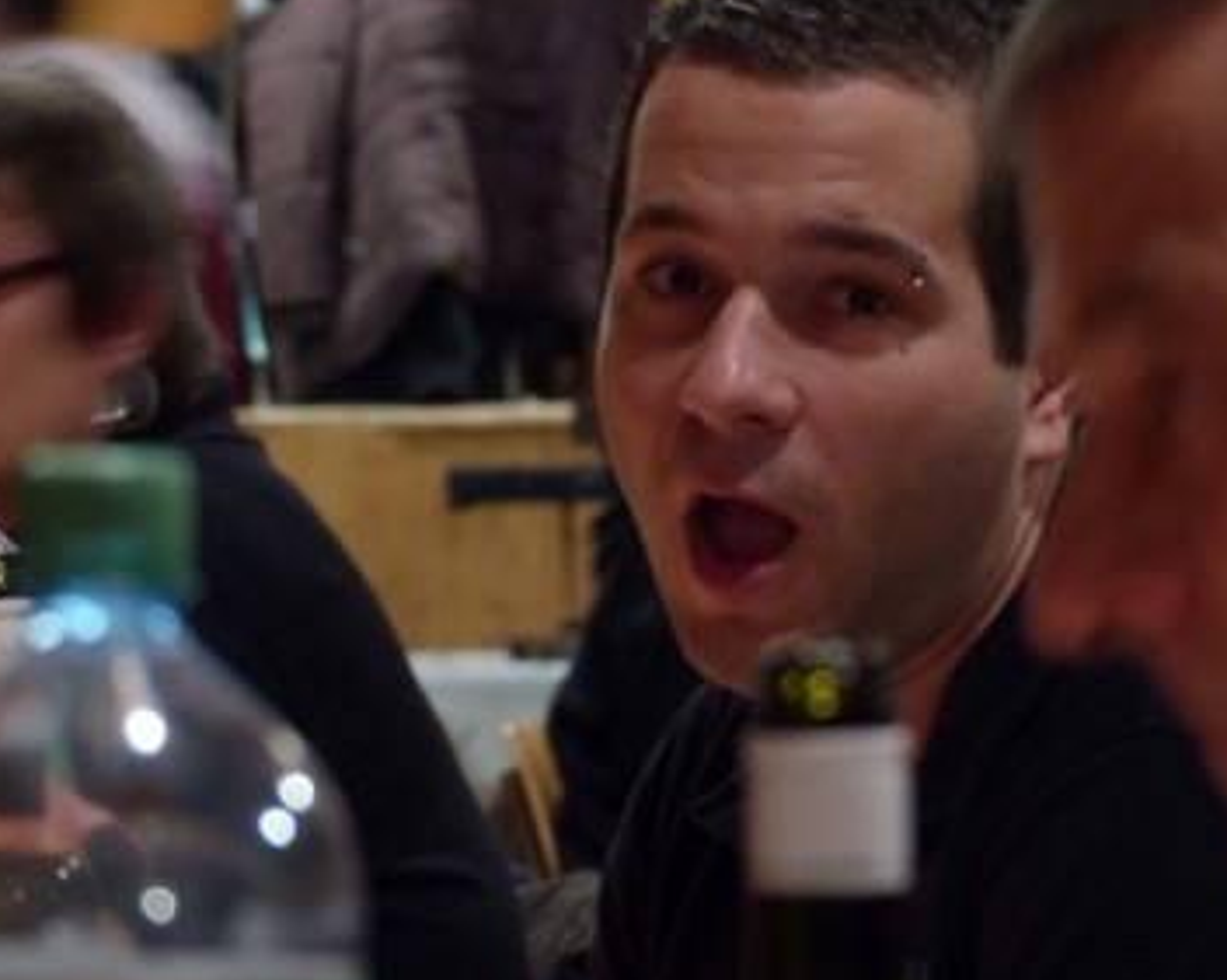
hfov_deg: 8.1
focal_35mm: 240
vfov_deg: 6.4
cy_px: 389
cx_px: 795
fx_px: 8708
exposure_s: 1/6
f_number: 2.8
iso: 400
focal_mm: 31.1
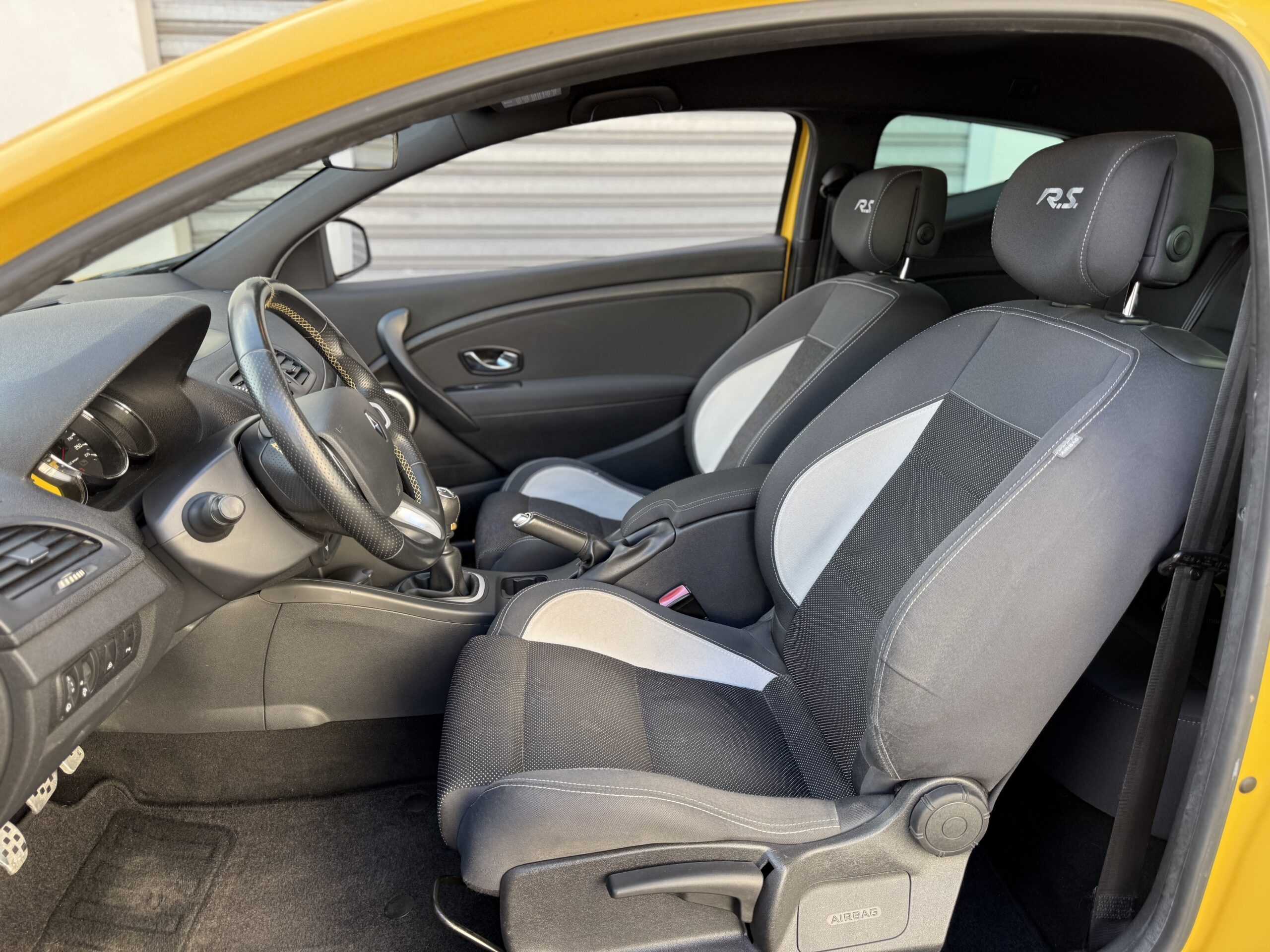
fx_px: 881
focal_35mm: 24
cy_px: 476
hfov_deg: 71.6
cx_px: 635
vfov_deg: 56.8
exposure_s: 1/121
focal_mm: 6.76
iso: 80
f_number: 1.78
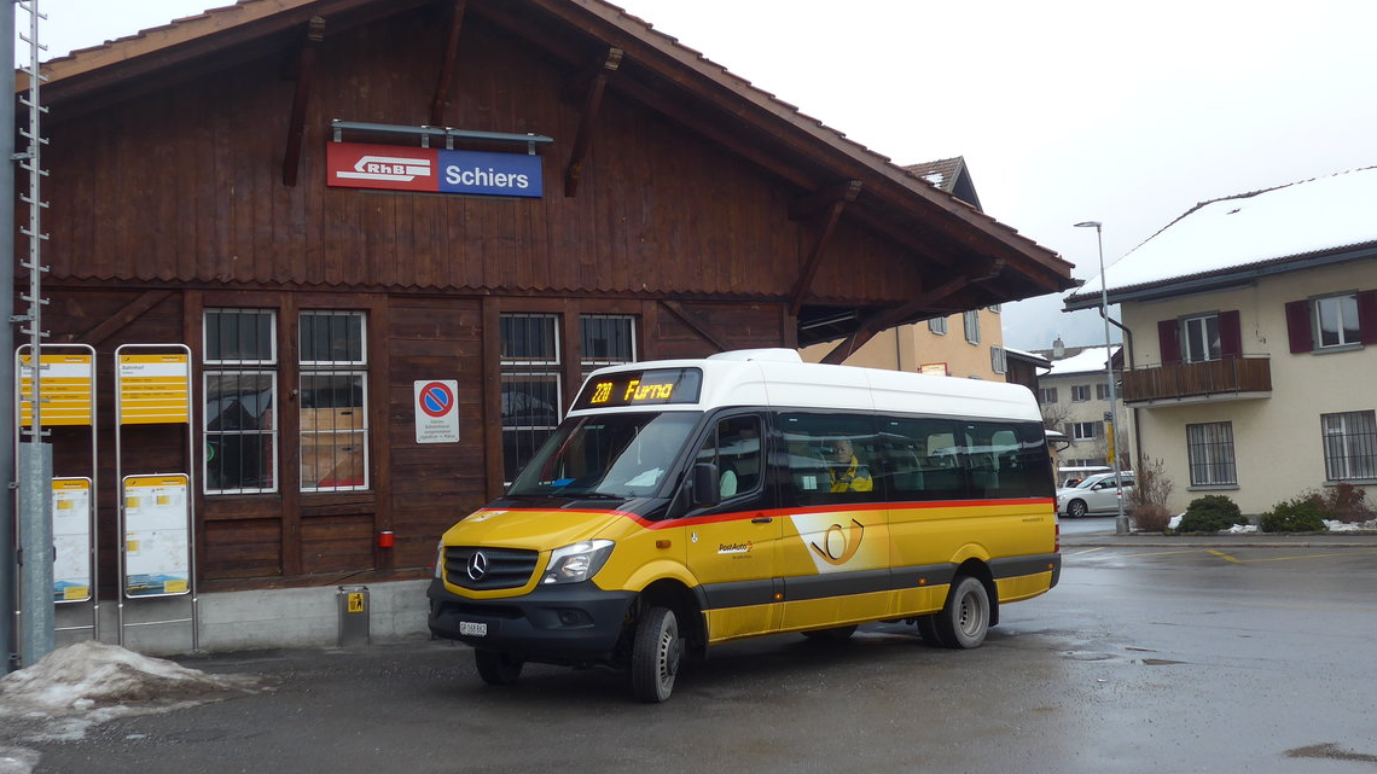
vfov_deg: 30.4
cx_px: 663
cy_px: 333
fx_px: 1424
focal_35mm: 39
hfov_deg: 51.6
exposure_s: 1/200
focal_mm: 7
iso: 80
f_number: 2.8
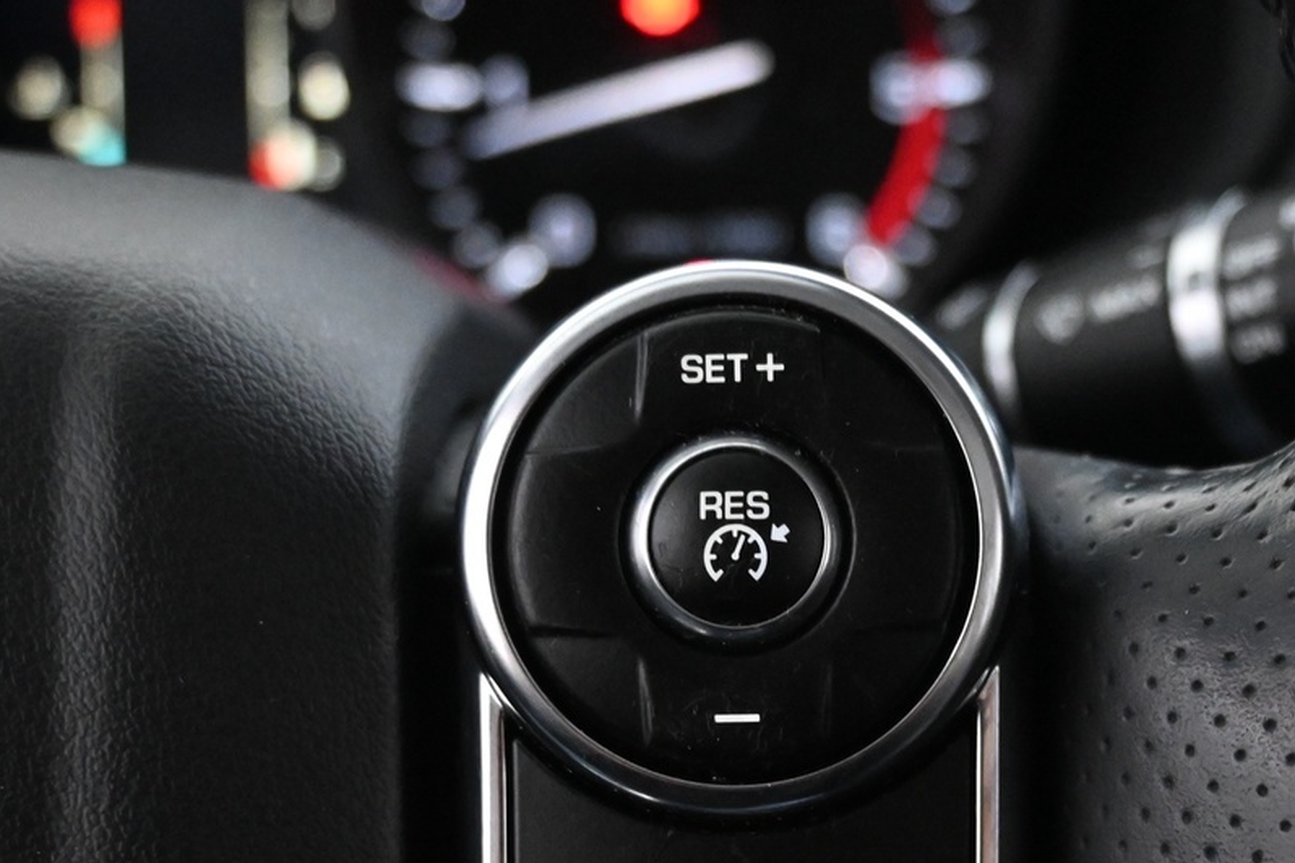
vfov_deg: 20.2
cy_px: 845
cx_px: 725
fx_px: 2356
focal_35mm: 66
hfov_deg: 30.7
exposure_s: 1/30
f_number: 4
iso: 5000
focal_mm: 21.5
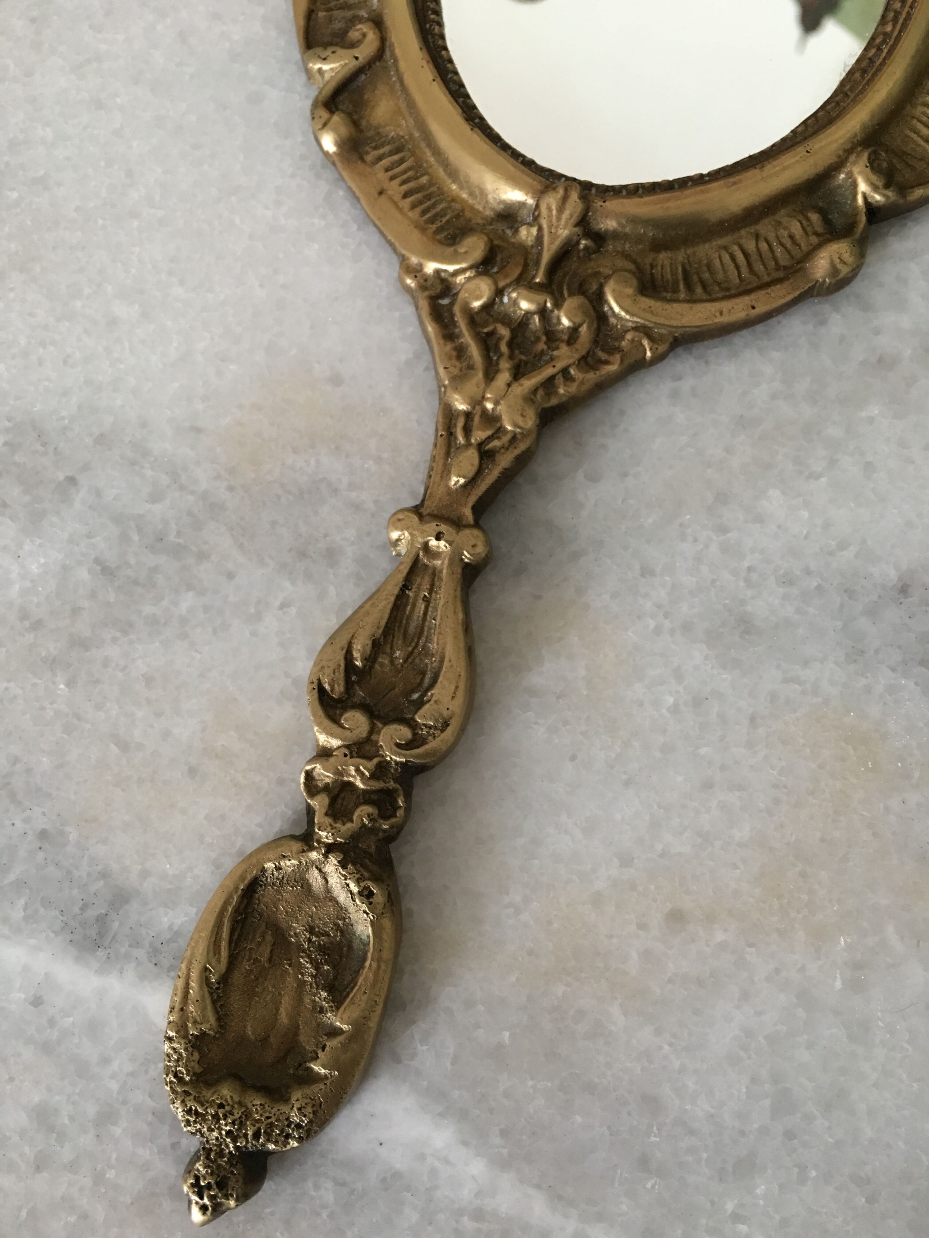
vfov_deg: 61.7
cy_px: 619
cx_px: 464
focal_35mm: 29
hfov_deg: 48.2
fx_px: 1038
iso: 125
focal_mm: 4.15
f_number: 2.2
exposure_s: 1/33
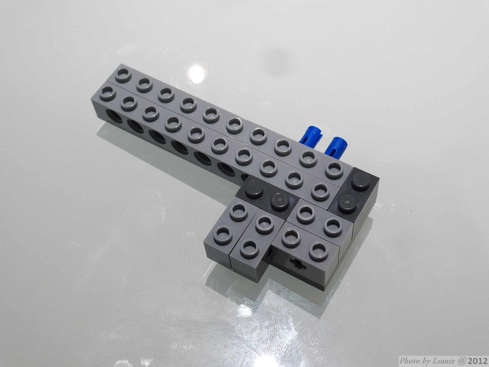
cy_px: 184
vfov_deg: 30.3
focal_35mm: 48
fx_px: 678
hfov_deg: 39.7
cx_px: 244
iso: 200
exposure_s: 1/30
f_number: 3.5
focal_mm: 10.2
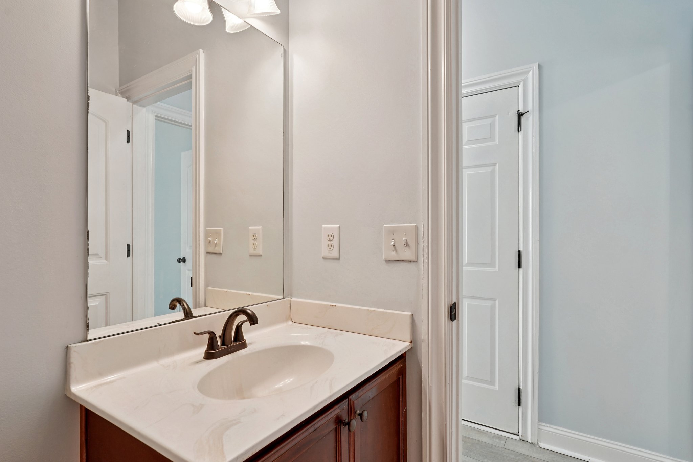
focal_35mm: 18
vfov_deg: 65.9
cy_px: 231
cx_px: 346
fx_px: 356
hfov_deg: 88.4
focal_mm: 18.5
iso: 800
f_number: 8
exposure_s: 1/25
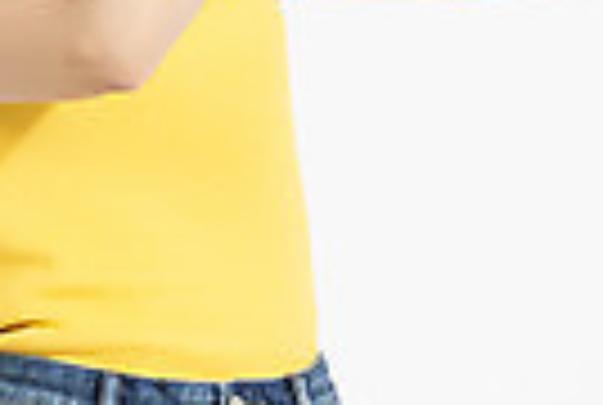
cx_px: 578
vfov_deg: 3.0
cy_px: 54
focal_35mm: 468
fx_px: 7856
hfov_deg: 4.4
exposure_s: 1/125
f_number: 14
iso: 100
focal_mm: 105
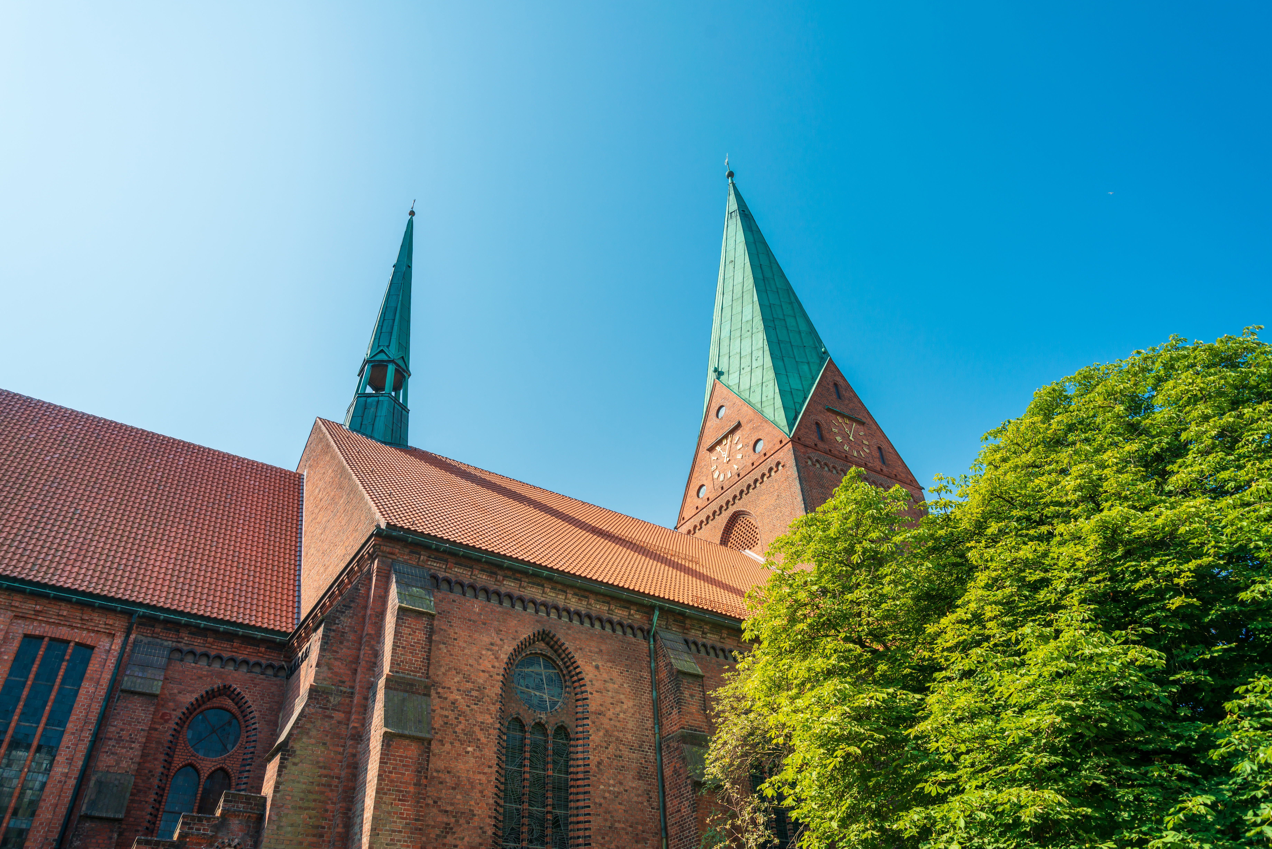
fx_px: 848
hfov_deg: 73.7
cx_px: 636
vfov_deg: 53.2
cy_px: 424
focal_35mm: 24
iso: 100
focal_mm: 24
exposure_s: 1/640
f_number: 6.3
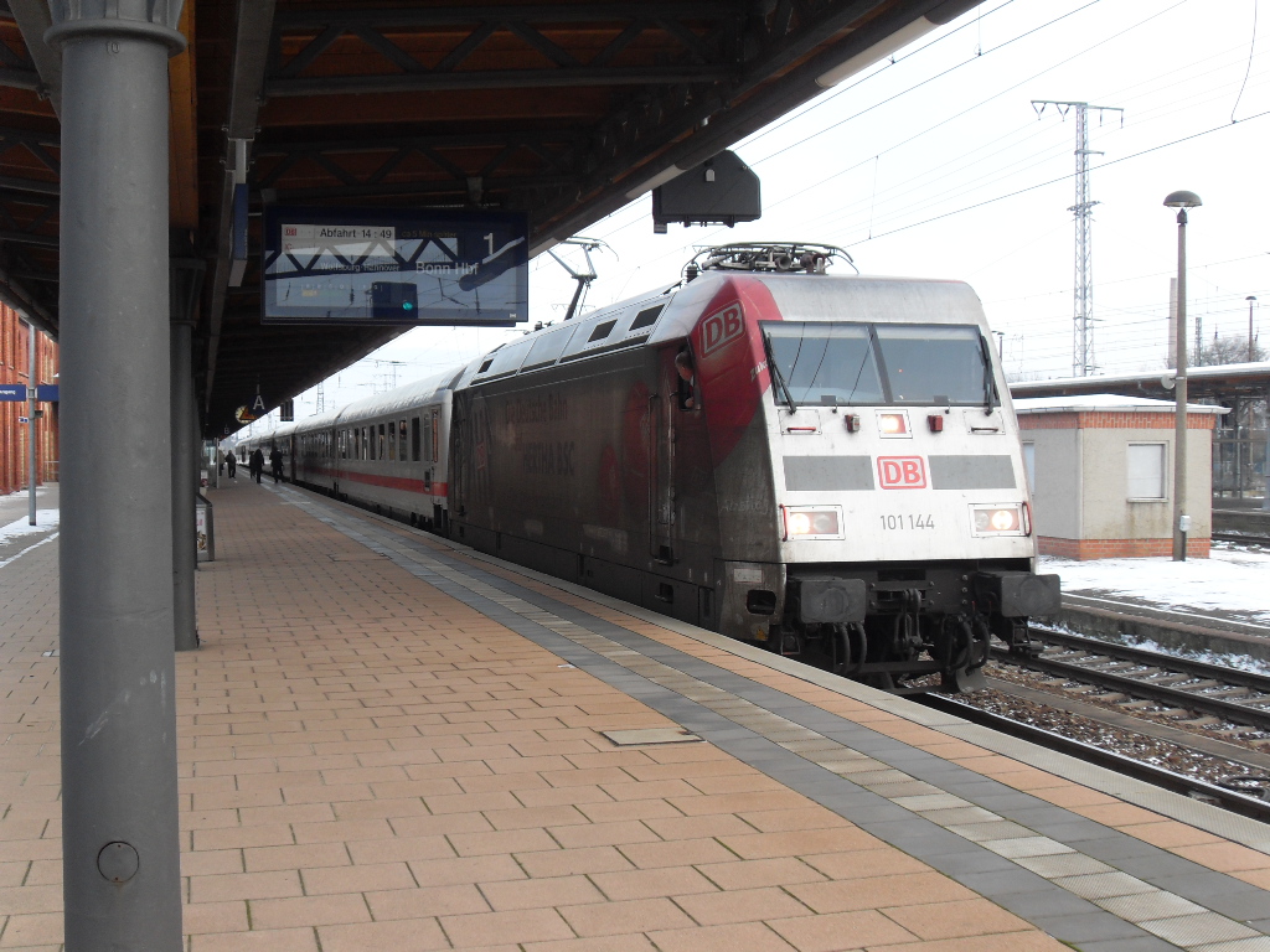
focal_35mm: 50
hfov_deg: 38.2
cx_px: 635
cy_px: 476
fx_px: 1834
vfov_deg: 29.1
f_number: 3.4
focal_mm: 8.4
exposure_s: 1/60
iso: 100
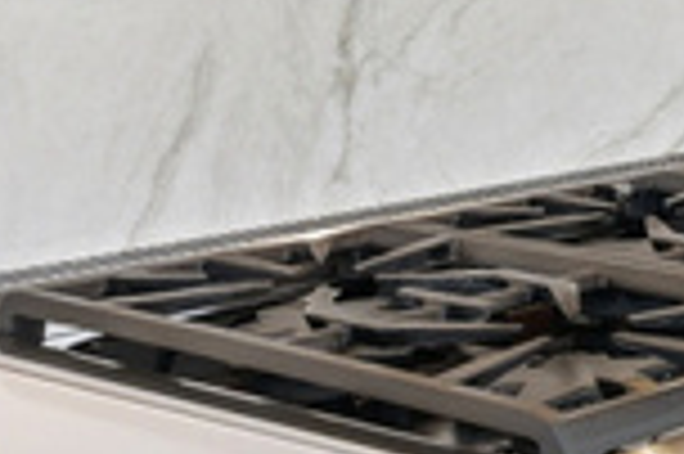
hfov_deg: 16.1
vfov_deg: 12.6
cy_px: -117
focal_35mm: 106
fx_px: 2006
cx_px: 1269
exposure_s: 1/3200
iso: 400
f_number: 6.3
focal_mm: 15.7
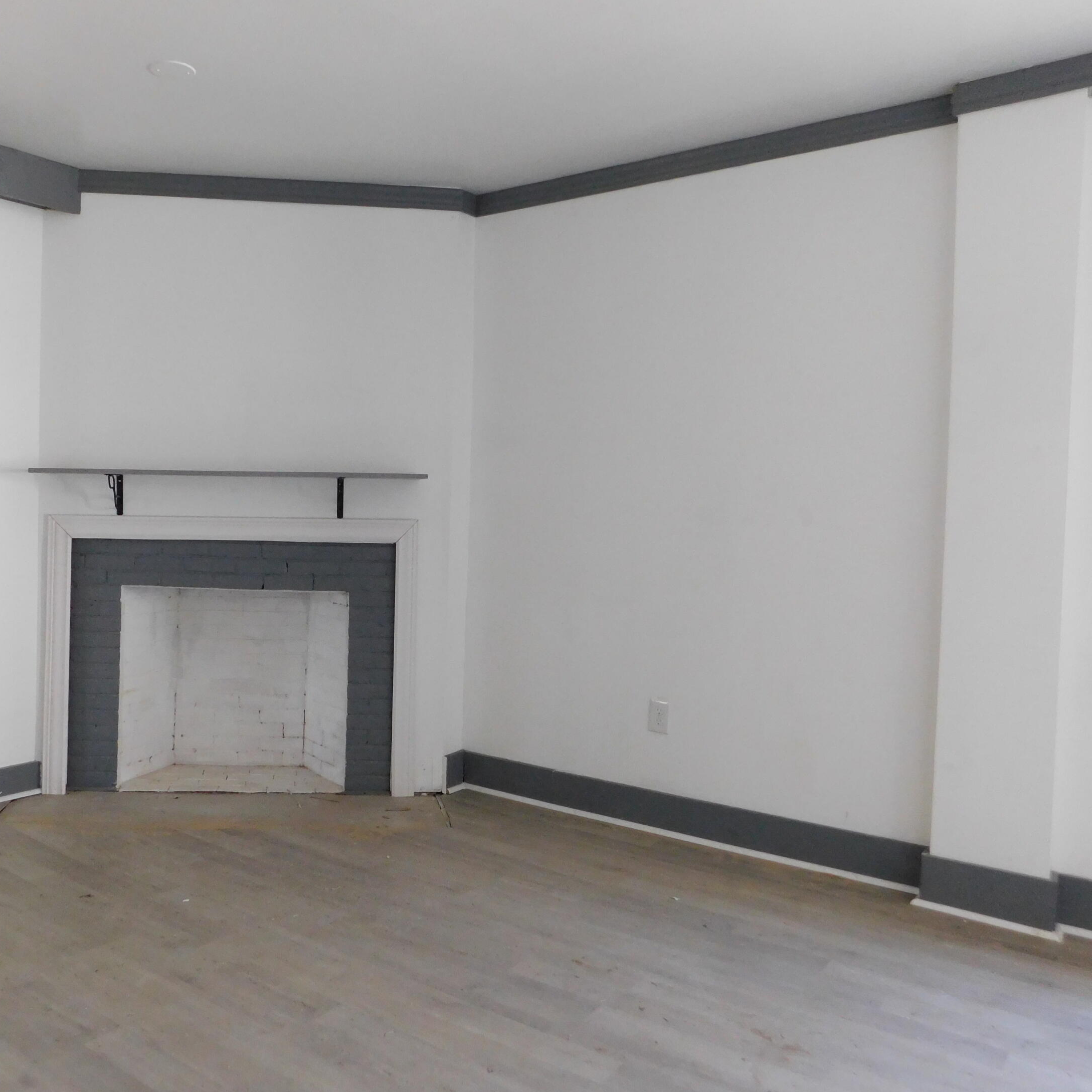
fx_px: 999
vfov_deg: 57.3
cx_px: 392
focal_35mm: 28
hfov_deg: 56.4
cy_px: 551
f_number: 3
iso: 450
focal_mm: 4
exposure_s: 1/30
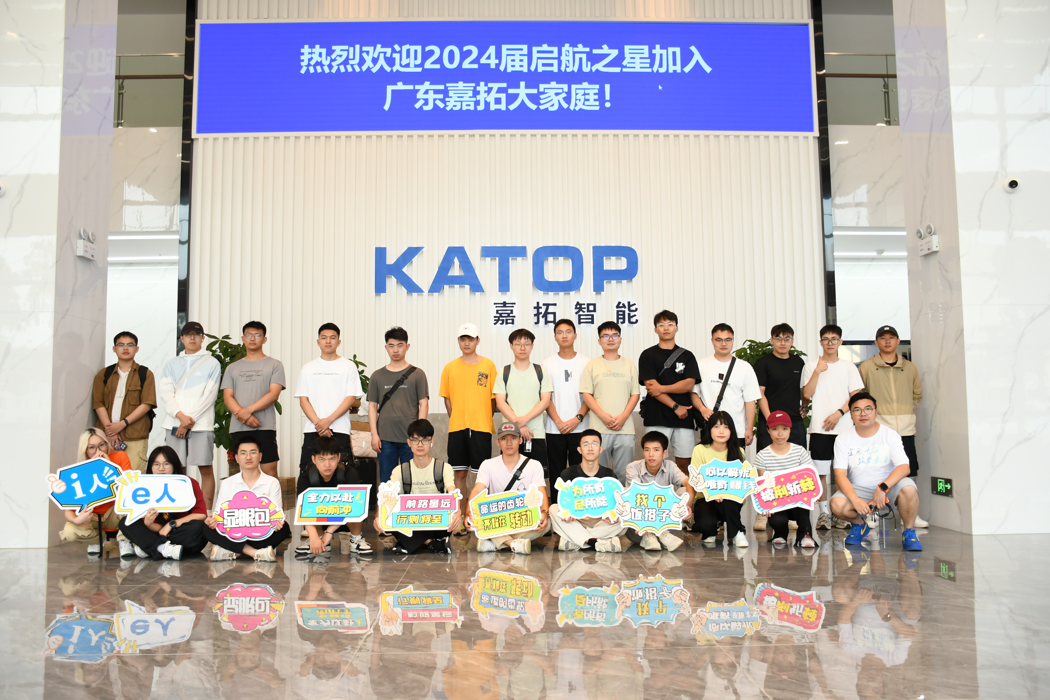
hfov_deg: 61.9
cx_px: 525
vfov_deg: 43.6
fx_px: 875
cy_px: 350
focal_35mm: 30
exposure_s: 1/100
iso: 500
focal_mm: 20
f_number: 3.5
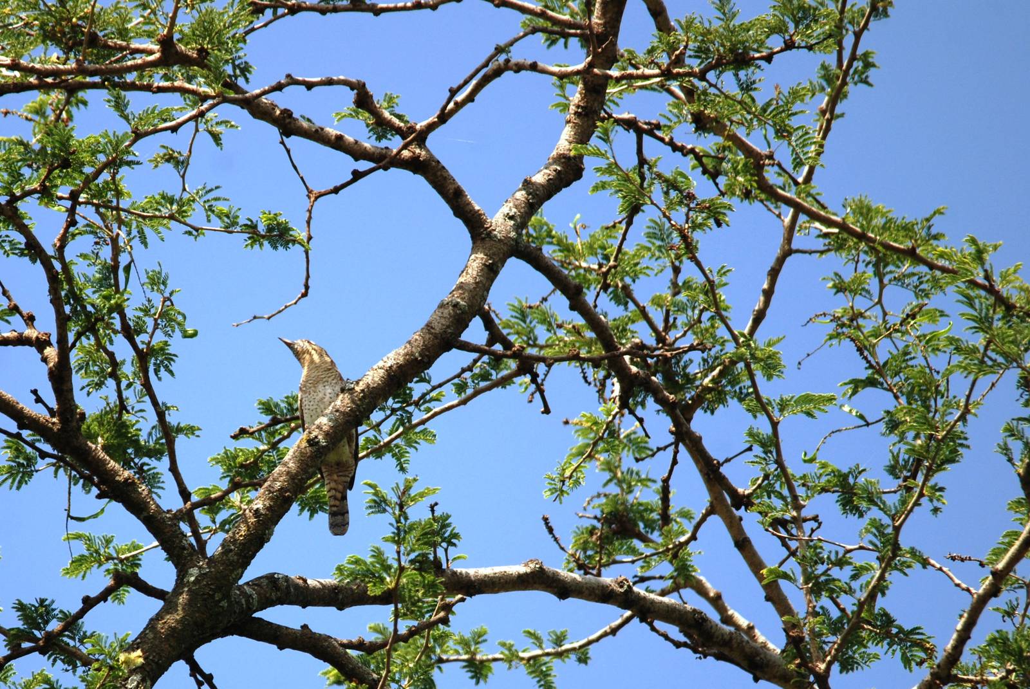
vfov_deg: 1.8
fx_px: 21484
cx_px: 515
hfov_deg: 2.7
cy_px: 344
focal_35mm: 750
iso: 220
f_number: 6.3
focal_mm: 500
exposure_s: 1/500
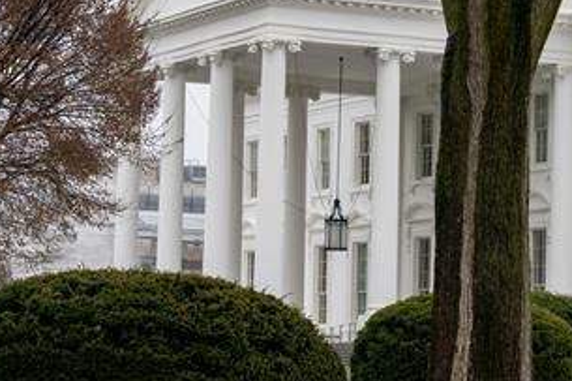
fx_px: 2366
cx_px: 407
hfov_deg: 13.7
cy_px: 129
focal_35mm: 149
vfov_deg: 9.2
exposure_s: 1/1000
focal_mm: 70
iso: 250
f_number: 3.2
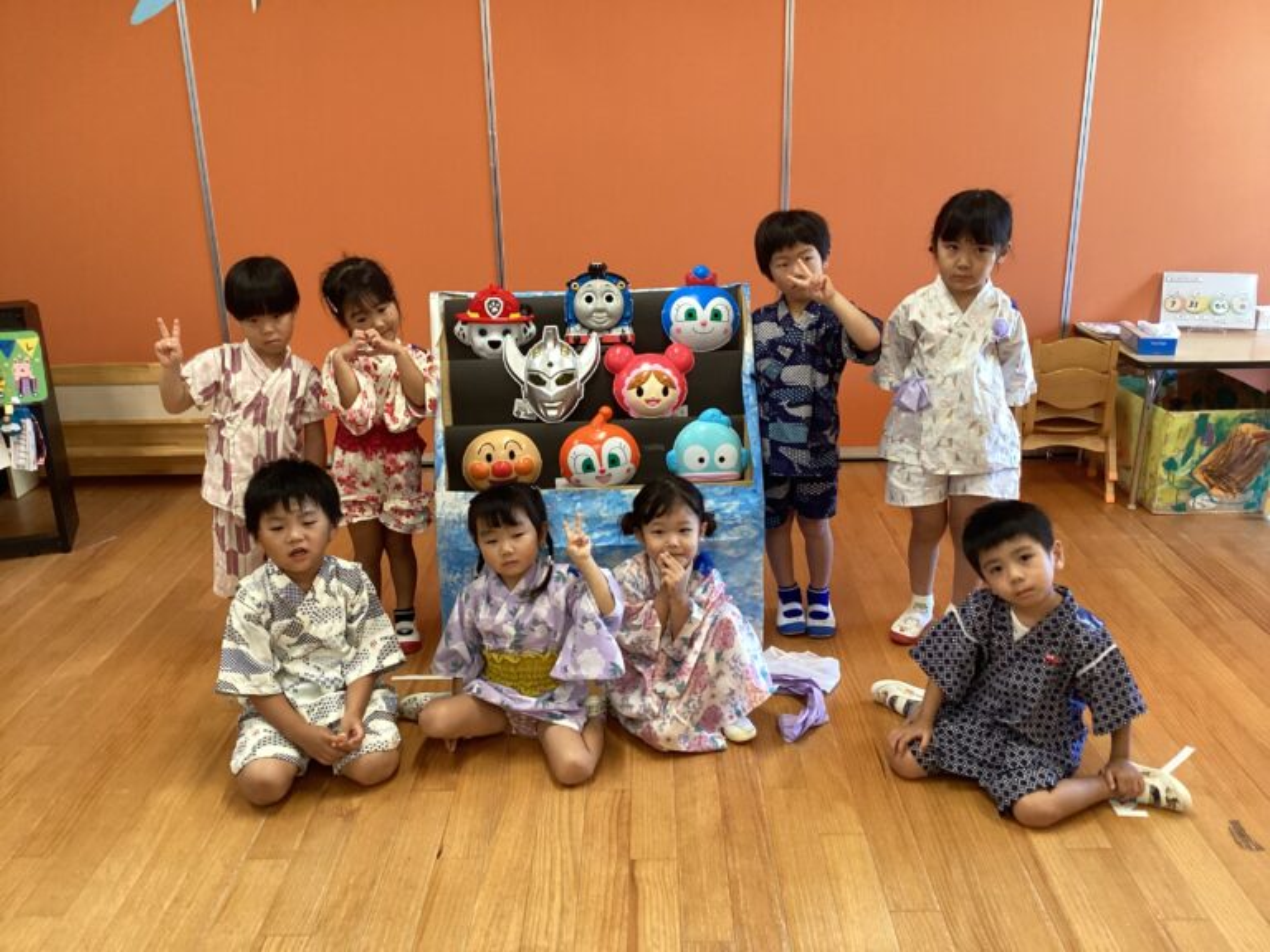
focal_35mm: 31
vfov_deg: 45.4
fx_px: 1137
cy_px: 476
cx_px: 635
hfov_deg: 58.4
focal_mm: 3.3
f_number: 2.4
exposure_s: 1/60
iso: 160
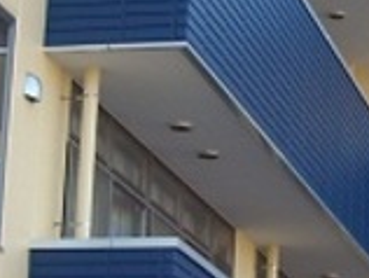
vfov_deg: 8.4
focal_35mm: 177
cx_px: 425
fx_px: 1890
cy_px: 196
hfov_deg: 11.0
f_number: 2.8
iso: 64
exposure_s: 1/201
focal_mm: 5.7
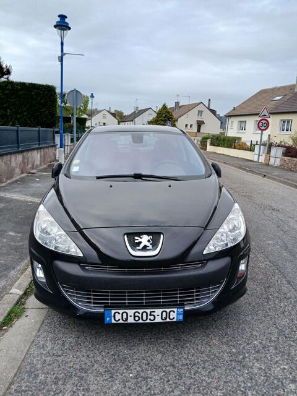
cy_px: 198
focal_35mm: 26
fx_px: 297
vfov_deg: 67.3
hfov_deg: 53.1
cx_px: 148
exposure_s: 1/235
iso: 20
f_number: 1.8
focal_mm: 3.98
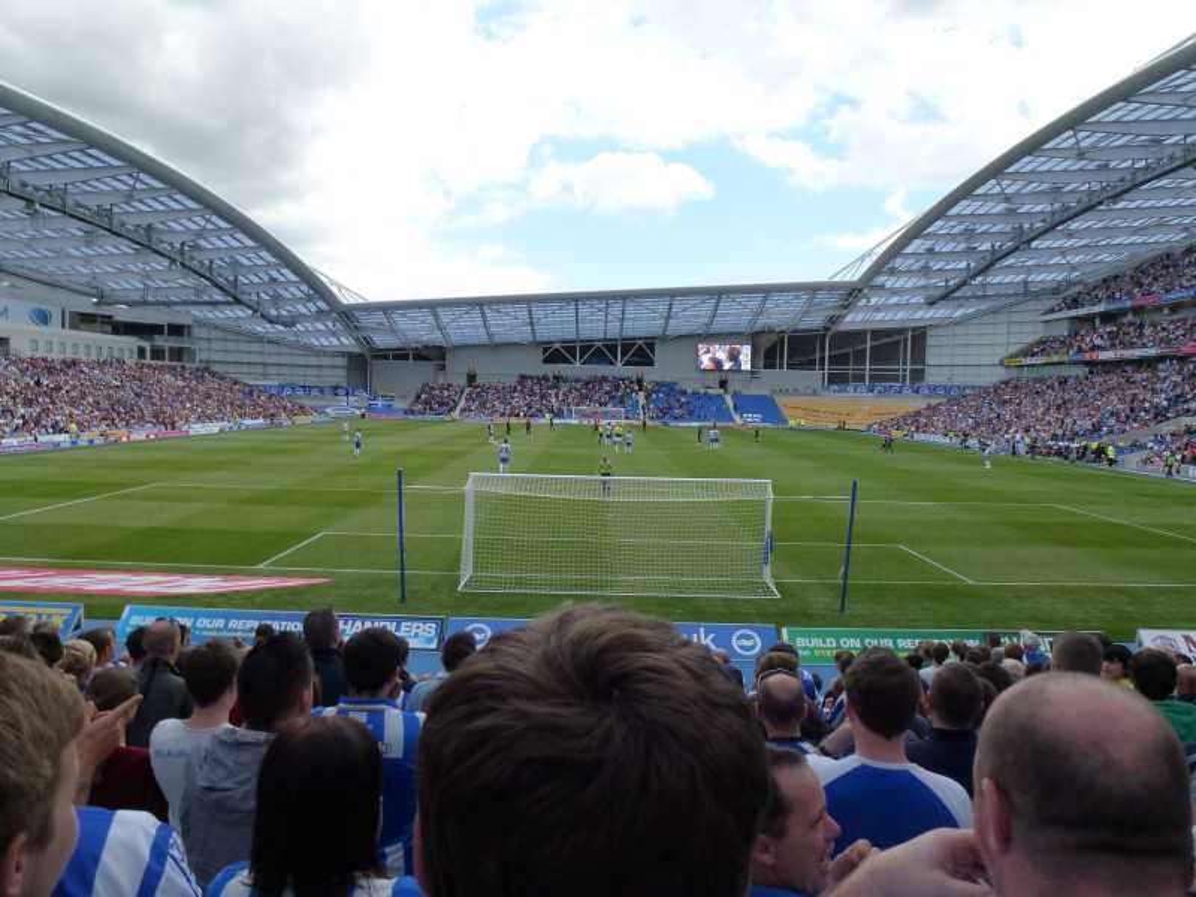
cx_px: 598
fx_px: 829
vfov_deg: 56.8
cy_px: 448
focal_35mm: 24
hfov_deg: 71.6
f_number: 4
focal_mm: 4.3
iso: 160
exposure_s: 1/400
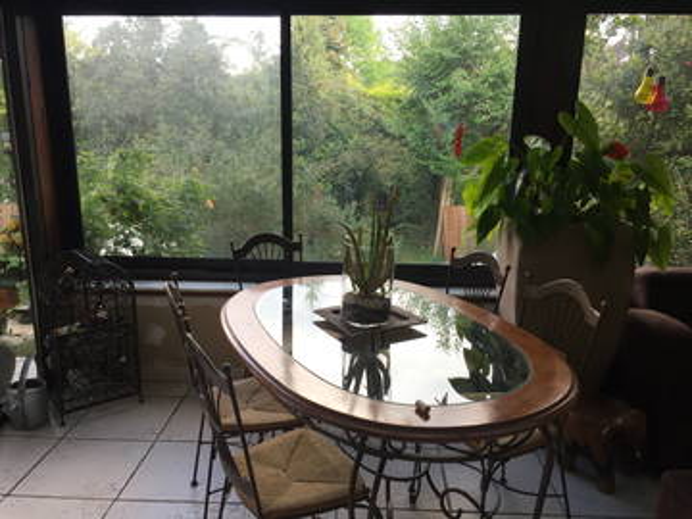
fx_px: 580
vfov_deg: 48.2
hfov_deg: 61.7
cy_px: 260
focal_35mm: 29
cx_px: 346
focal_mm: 4.15
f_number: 2.2
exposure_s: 1/100
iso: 32
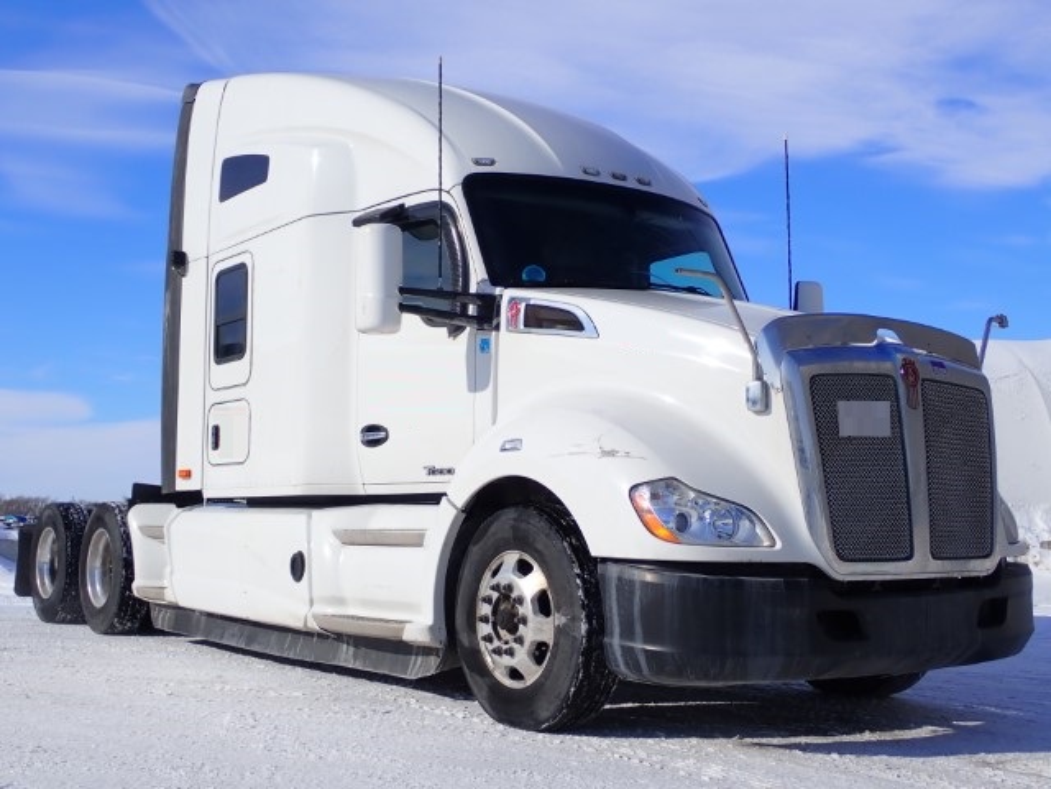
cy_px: 394
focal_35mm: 44
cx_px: 526
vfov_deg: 32.9
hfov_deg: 42.9
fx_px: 1336
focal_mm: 7.84
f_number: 11
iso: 100
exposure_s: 1/160
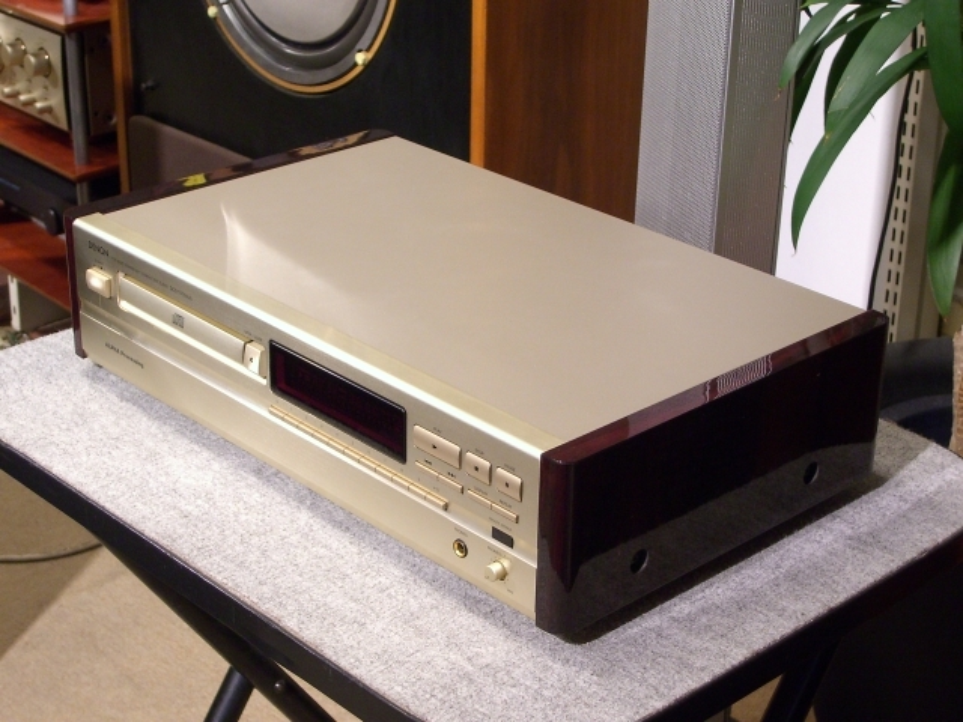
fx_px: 1892
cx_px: 482
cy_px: 361
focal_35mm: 68
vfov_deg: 21.6
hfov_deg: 28.6
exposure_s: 1/13
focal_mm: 14.2
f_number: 4
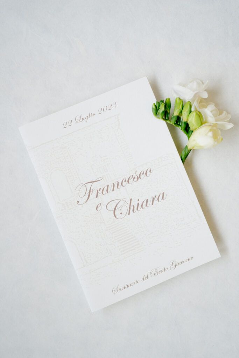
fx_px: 498
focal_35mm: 50
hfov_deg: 27.0
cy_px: 179
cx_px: 120
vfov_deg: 39.6
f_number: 5.6
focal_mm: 50
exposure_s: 1/125
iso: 640
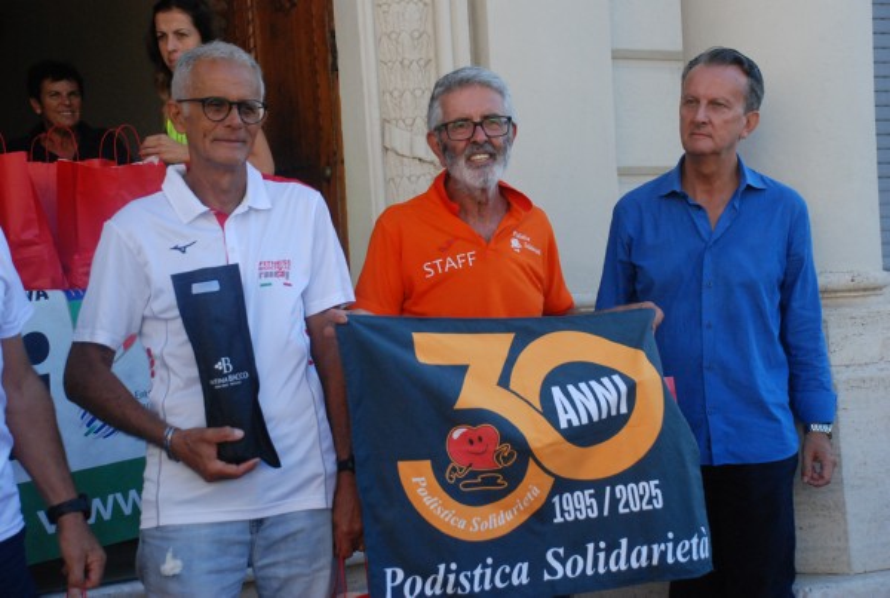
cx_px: 445
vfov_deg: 19.0
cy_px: 299
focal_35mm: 72
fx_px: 1784
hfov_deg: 28.0
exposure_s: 1/1000
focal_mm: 48
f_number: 4.8
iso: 1000
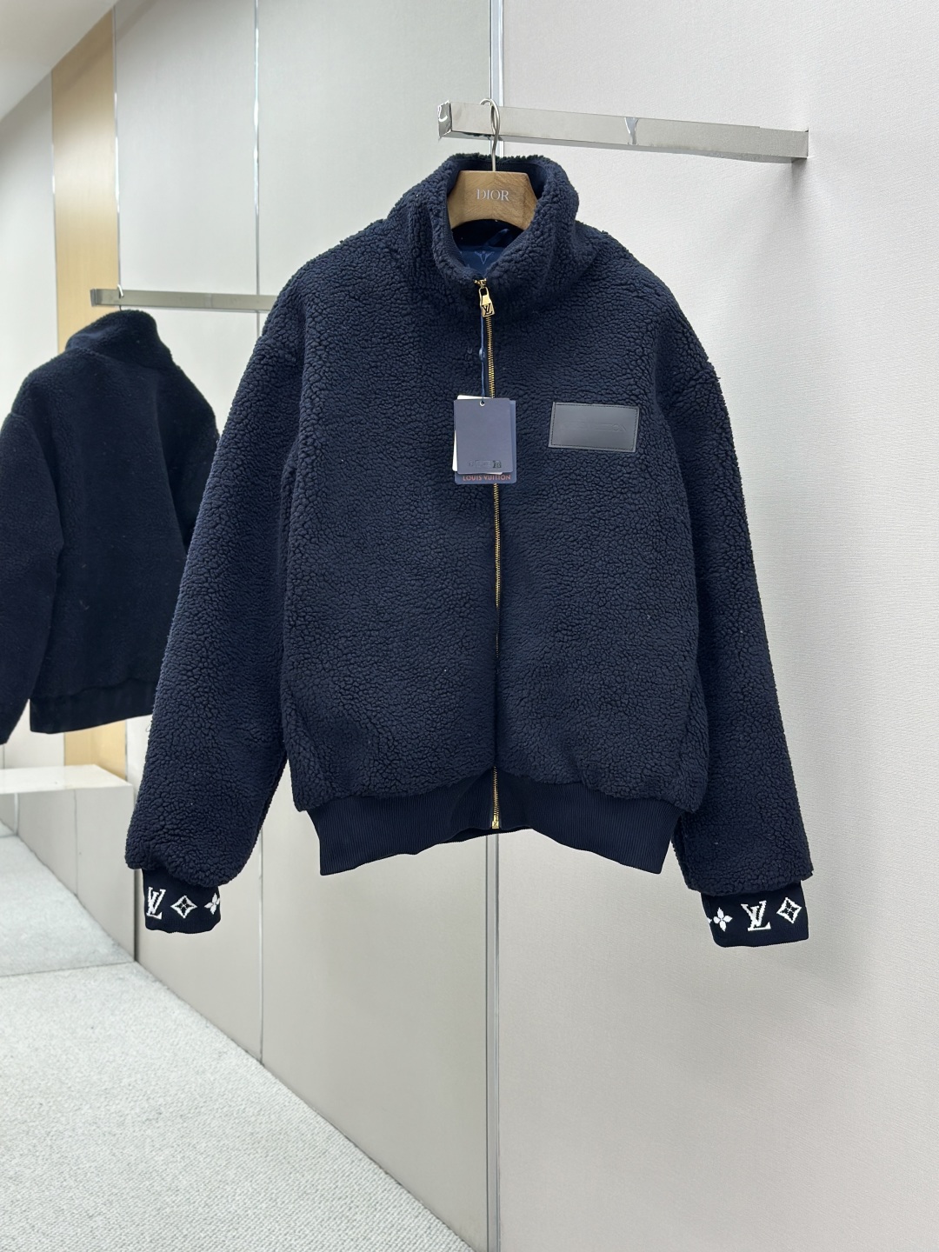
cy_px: 626
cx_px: 470
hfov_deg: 30.3
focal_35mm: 48
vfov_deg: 39.7
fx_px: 1736
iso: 80
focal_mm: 6.86
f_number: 1.78
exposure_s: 1/172
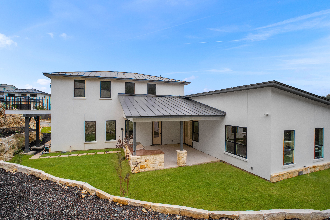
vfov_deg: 72.1
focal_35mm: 16
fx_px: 151
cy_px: 110
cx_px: 165
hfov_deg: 95.0
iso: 800
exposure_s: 1/160
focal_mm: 11
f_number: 8
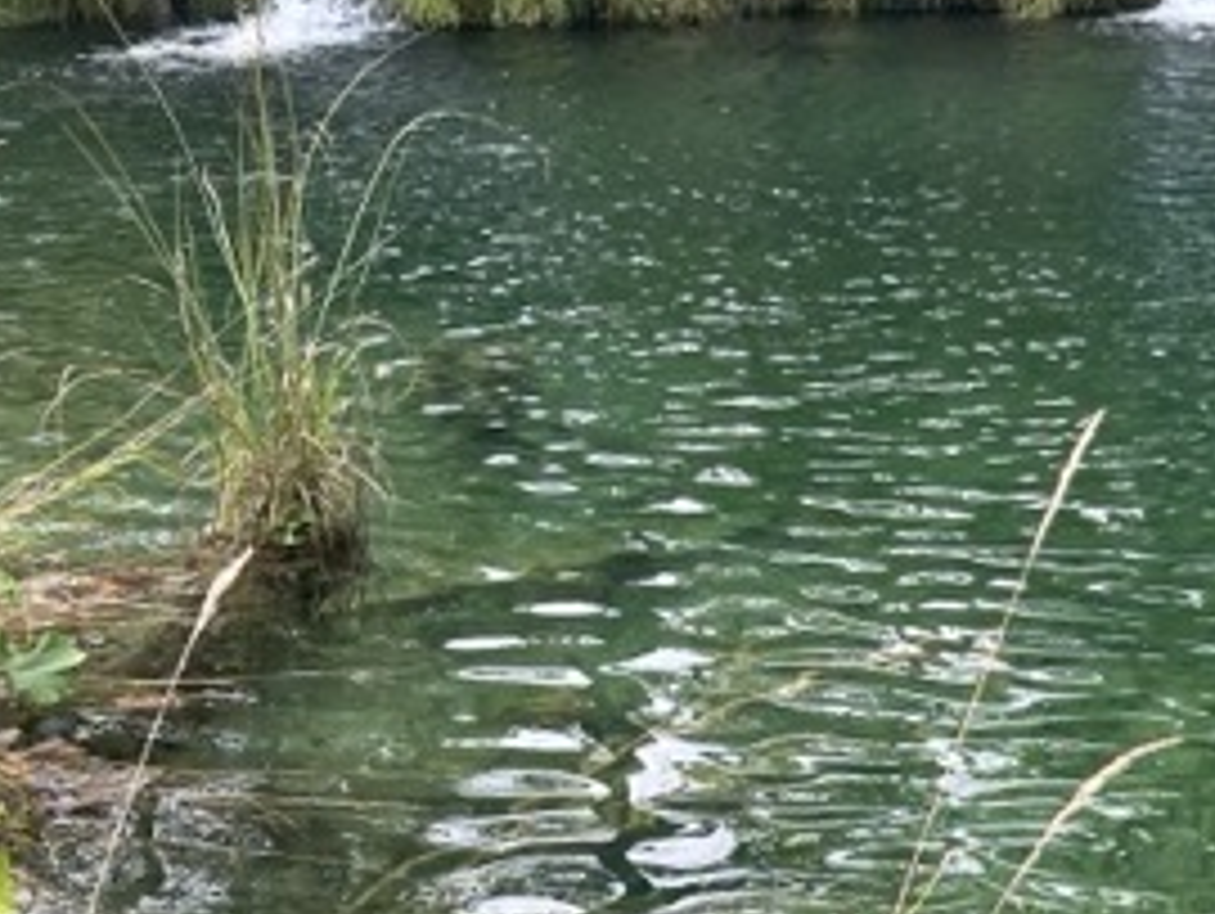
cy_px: 558
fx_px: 2705
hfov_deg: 24.9
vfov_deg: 19.1
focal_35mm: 77
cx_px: 968
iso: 50
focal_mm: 5.7
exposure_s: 1/632
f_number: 1.5
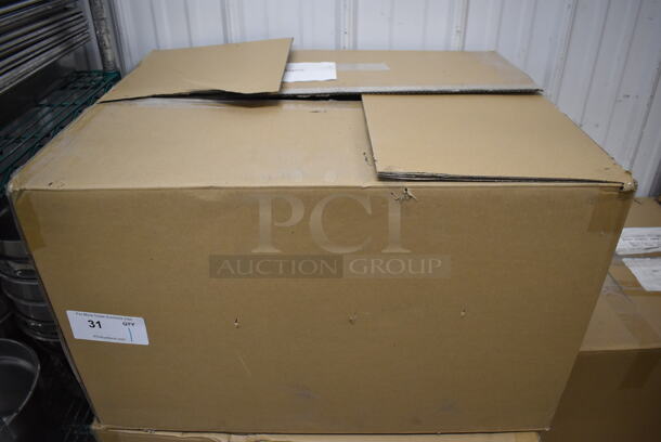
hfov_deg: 67.3
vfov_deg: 48.0
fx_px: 496
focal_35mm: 27
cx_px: 330
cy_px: 221
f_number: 3.5
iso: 1800
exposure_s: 1/125
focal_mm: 18
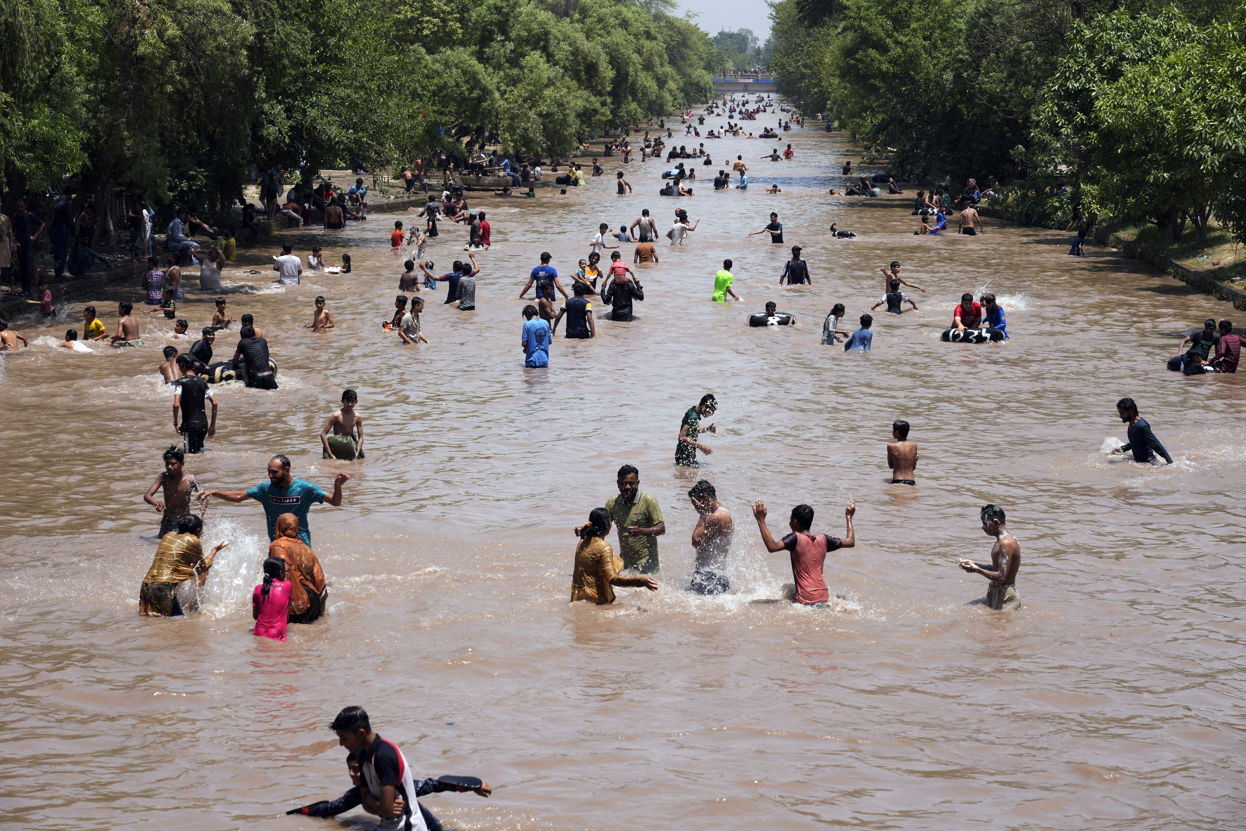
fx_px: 3253
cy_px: 416
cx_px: 623
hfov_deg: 21.7
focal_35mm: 94
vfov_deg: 14.6
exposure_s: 1/640
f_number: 9
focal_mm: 94
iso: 400
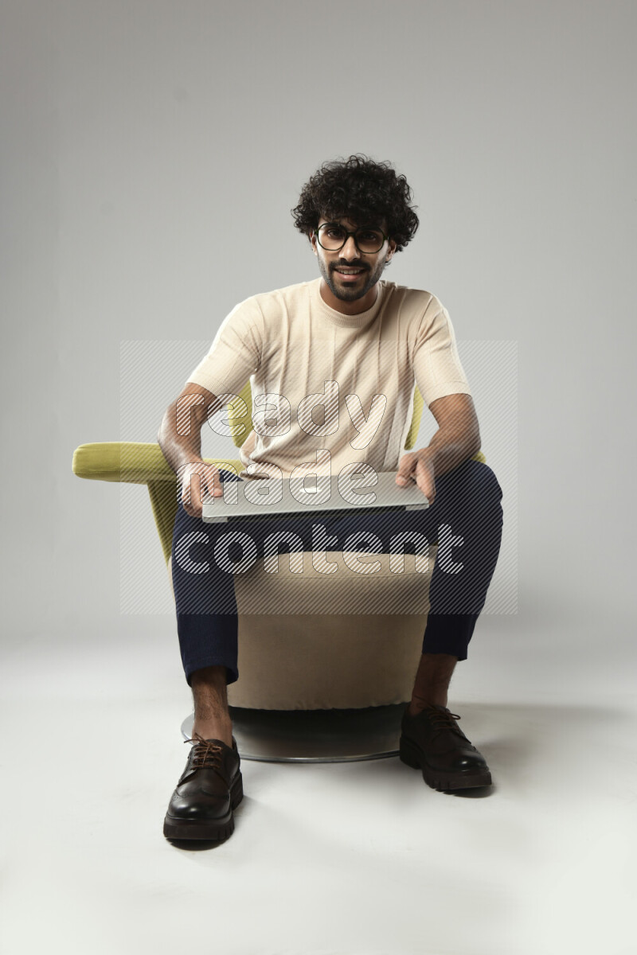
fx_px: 1062
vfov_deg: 48.5
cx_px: 318
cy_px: 478
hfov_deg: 33.4
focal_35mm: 40
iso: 400
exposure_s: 1/125
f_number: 5.6
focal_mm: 40
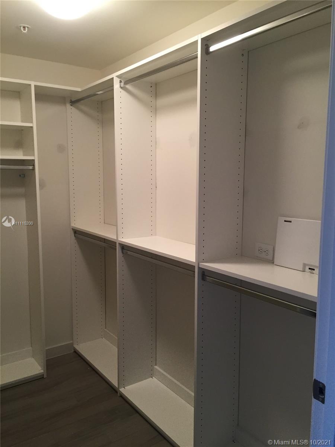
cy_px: 224
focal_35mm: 29
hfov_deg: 48.2
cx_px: 168
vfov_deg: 61.7
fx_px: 374
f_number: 2.2
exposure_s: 1/30
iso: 125
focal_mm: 4.15
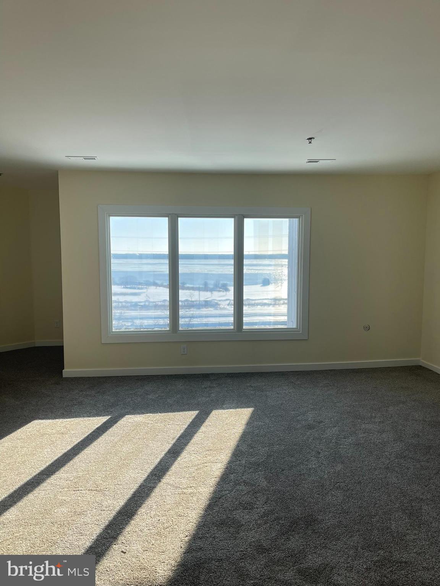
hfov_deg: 54.9
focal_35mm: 25
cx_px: 220
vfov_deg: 69.4
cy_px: 293
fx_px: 424
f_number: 1.6
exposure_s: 1/1152
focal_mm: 5.1
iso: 32
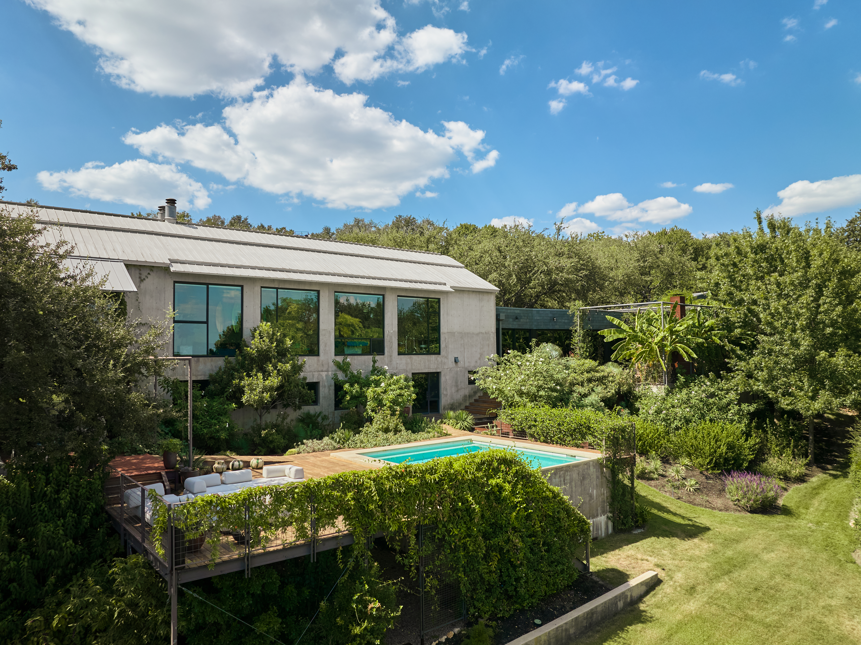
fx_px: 597
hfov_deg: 71.6
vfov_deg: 56.8
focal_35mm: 24
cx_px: 430
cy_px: 322
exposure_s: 1/2000
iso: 190
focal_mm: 12.29
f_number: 2.8
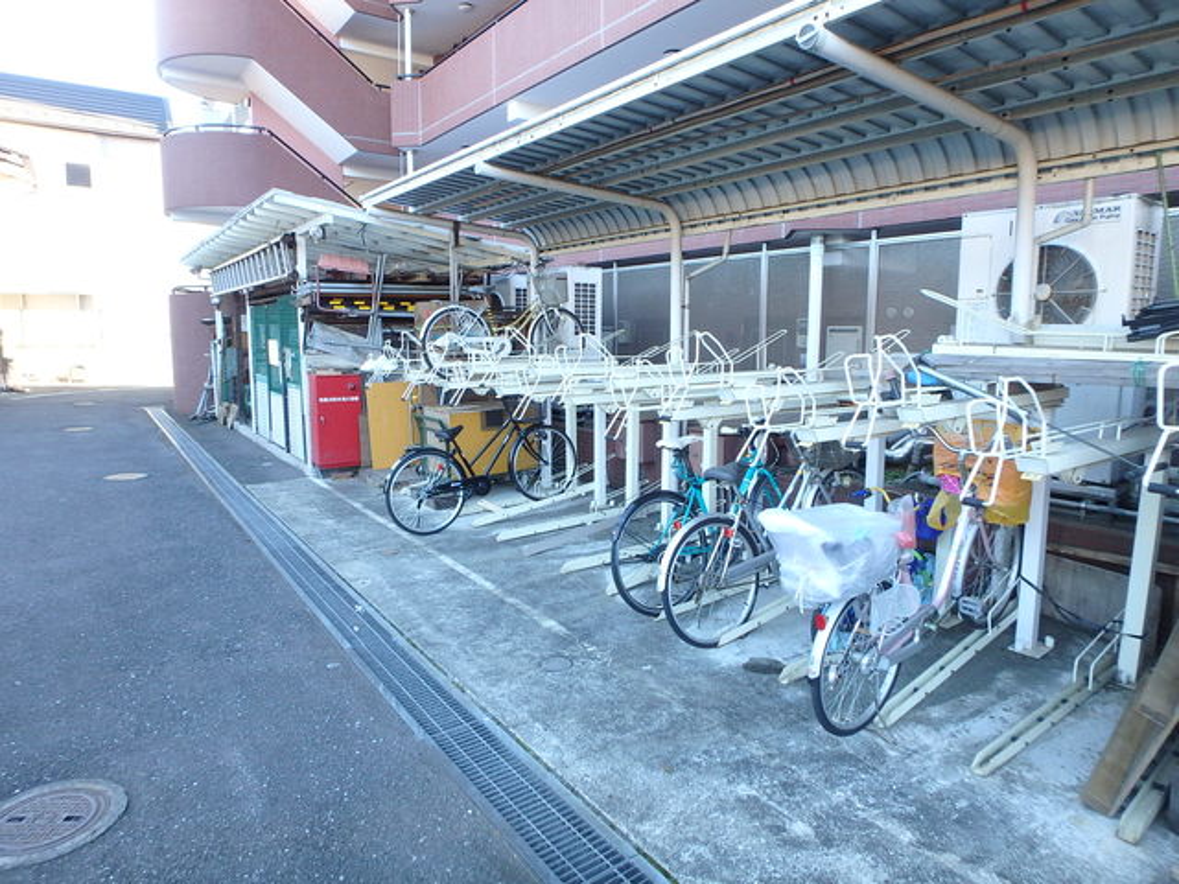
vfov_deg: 63.4
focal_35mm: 21
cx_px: 590
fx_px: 715
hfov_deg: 79.0
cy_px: 442
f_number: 3.5
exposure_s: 1/60
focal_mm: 3.7
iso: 200
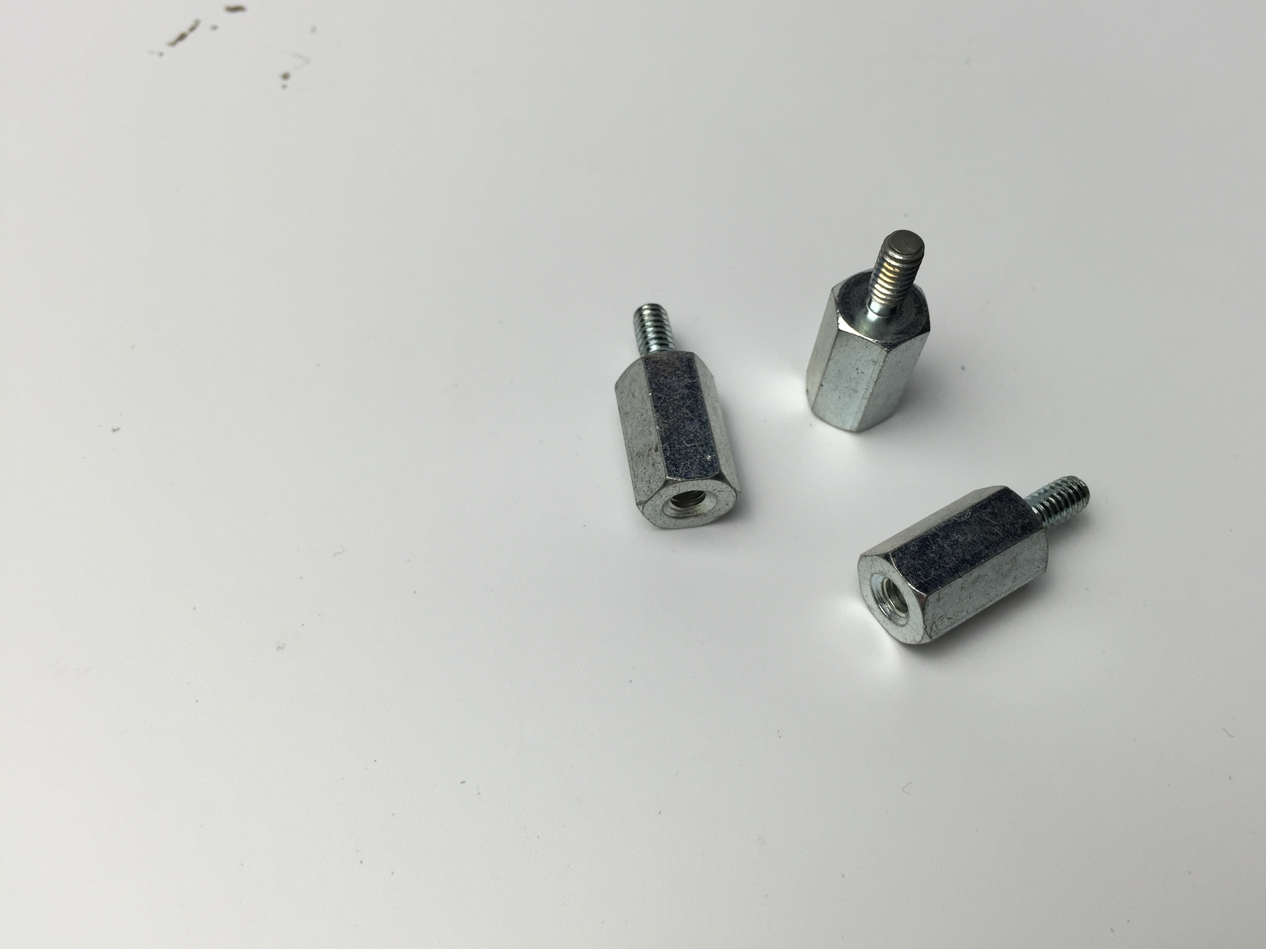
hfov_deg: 60.0
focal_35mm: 30
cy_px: 470
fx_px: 1097
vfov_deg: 46.8
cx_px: 649
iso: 40
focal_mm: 4.15
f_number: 2.2
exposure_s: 1/100
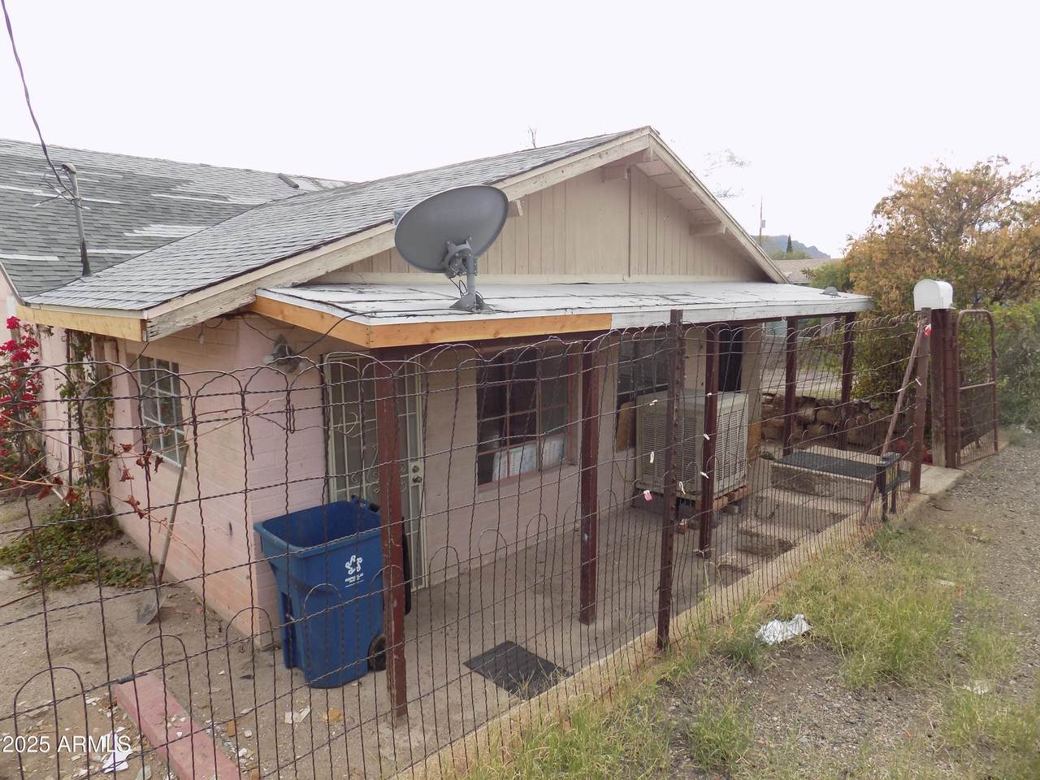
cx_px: 520
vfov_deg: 58.9
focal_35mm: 23
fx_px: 691
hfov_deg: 73.9
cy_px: 390
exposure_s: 1/250
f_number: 3.1
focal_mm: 4
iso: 80
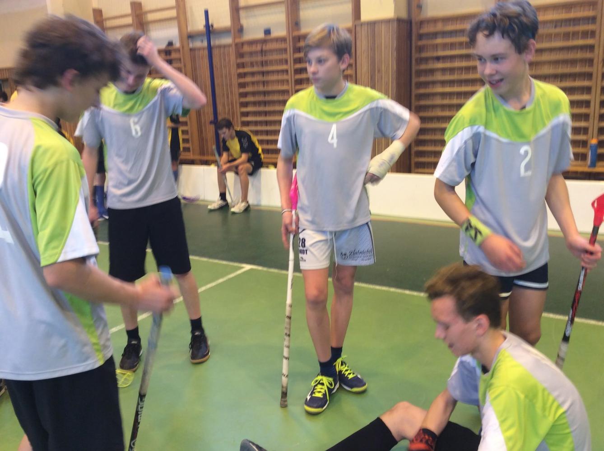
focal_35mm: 32
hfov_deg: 56.9
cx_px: 302
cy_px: 226
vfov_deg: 44.0
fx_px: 557
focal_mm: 3.3
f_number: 2.4
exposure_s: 1/25
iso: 40
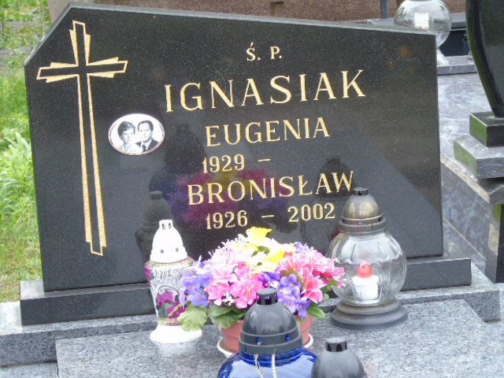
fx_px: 1805
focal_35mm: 124
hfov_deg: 15.9
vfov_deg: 12.0
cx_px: 252
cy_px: 189
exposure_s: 1/30
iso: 100
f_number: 4.6
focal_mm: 22
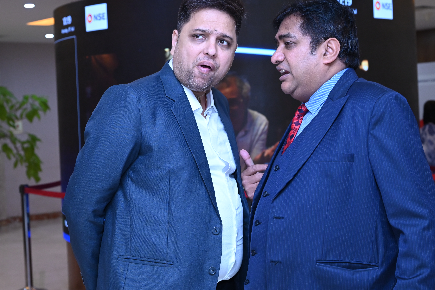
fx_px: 894
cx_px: 243
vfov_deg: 18.4
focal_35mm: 74
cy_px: 122
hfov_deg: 27.3
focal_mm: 58
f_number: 5.6
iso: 1600
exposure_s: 1/100
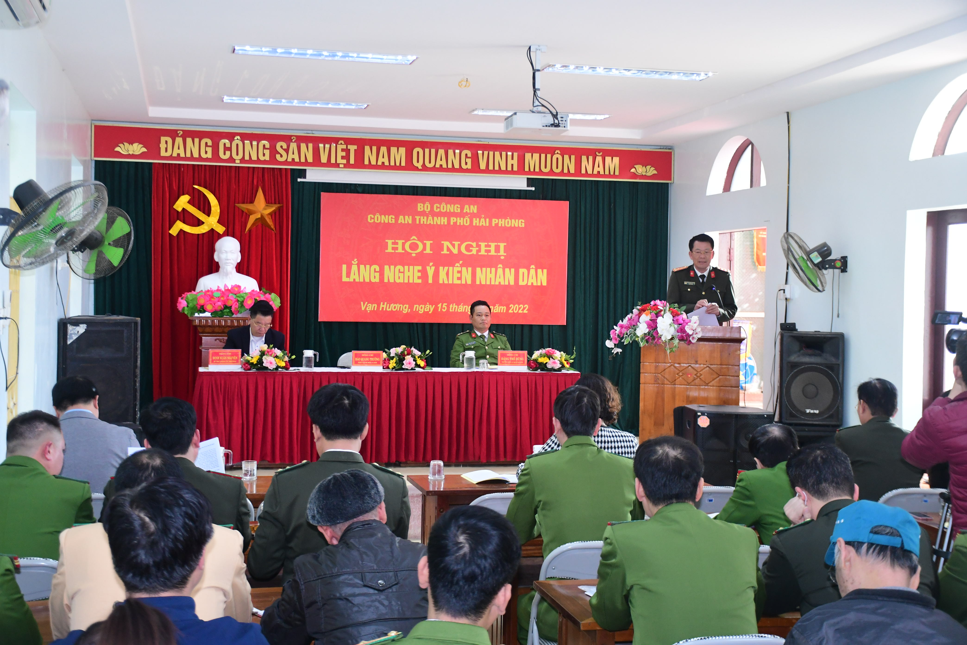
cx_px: 484
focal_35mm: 48
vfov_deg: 28.1
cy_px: 322
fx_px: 1289
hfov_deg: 41.1
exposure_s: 1/200
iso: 1600
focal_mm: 32
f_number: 4
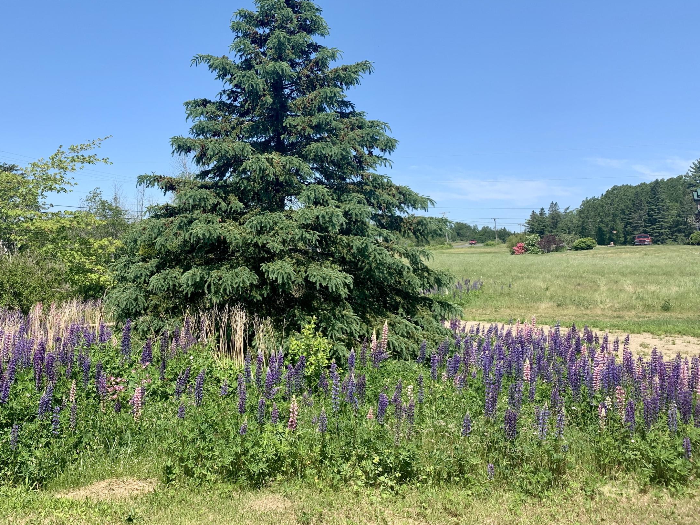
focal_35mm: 36
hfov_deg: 50.5
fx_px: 728
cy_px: 165
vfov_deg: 39.1
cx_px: 240
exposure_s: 1/1845
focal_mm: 4.25
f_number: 1.8
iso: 25
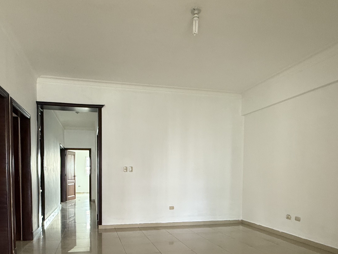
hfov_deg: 67.0
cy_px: 184
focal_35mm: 26
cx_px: 148
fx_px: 254
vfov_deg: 51.2
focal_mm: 2.22
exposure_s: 1/94
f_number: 2.2
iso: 320
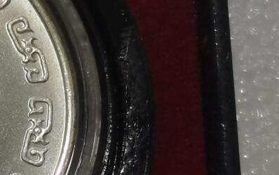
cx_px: -128
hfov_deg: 7.2
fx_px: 2199
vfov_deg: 4.5
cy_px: 126
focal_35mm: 289
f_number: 1.8
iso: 50
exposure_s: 1/204
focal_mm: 5.58
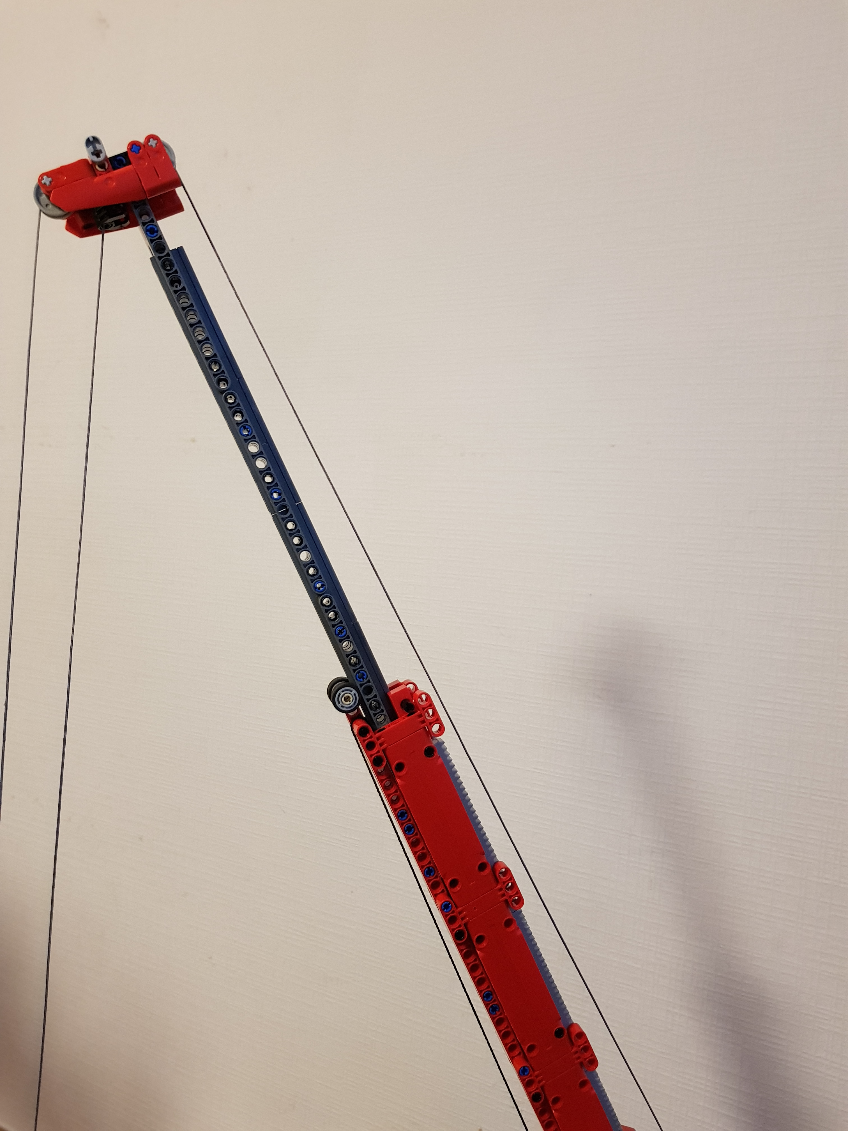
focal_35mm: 26
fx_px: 849
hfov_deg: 53.1
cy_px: 566
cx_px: 424
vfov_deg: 67.3
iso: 200
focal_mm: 4.2
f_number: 1.7
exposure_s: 1/18
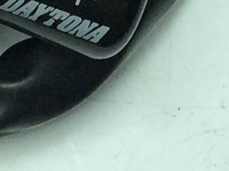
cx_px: -56
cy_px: -424
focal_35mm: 255
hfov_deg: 7.7
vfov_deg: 5.3
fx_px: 1685
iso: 32
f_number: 2.4
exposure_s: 1/433
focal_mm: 3.3
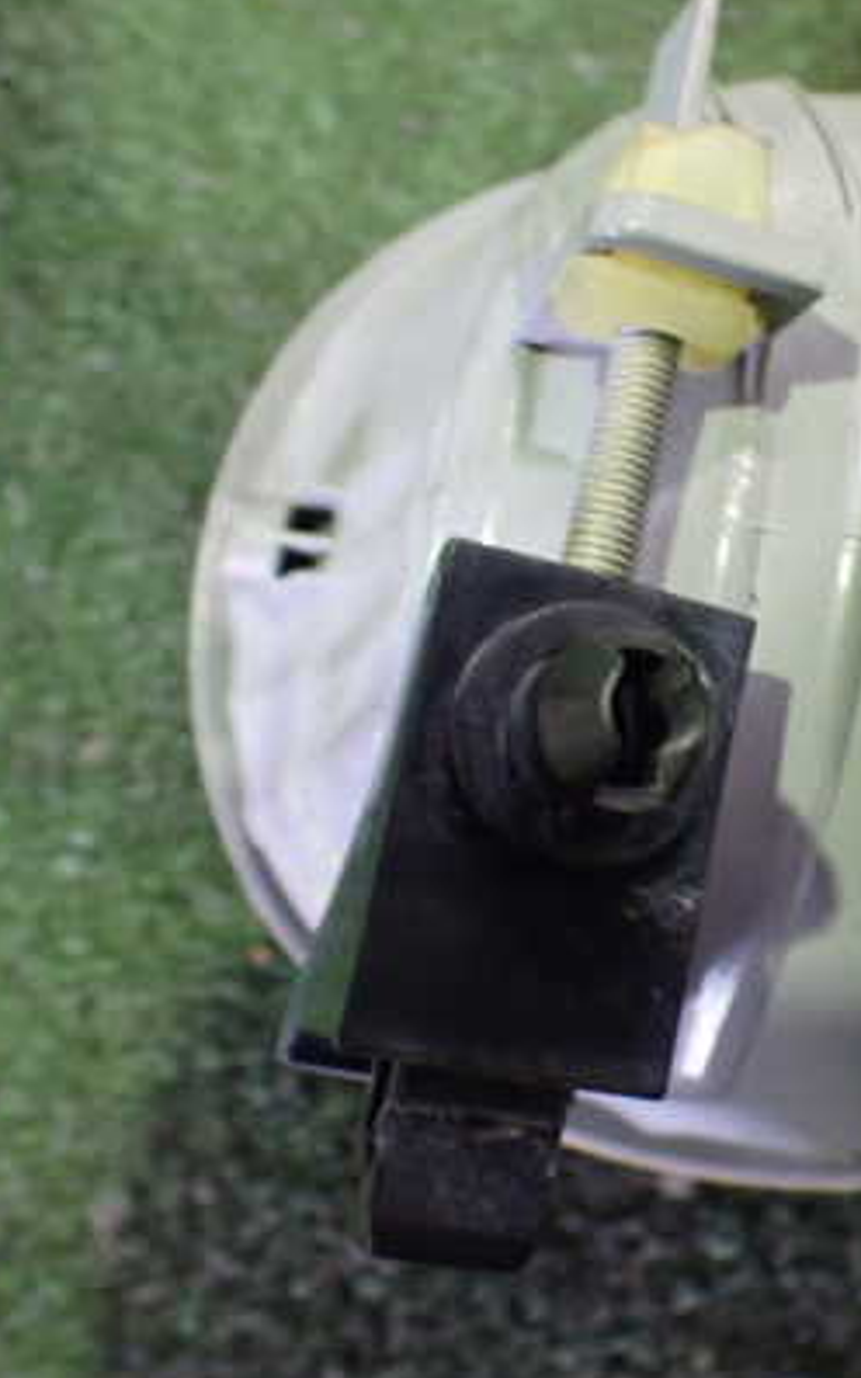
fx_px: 1803
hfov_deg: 25.4
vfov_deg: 41.8
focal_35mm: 48
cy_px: 680
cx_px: 885
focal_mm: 5.4
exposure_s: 1/30
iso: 800
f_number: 2.3
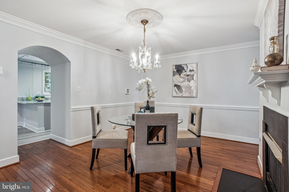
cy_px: 96
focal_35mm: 16
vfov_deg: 72.0
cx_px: 144
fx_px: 132
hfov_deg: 95.0
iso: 500
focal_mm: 11
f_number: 8
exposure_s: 1/13
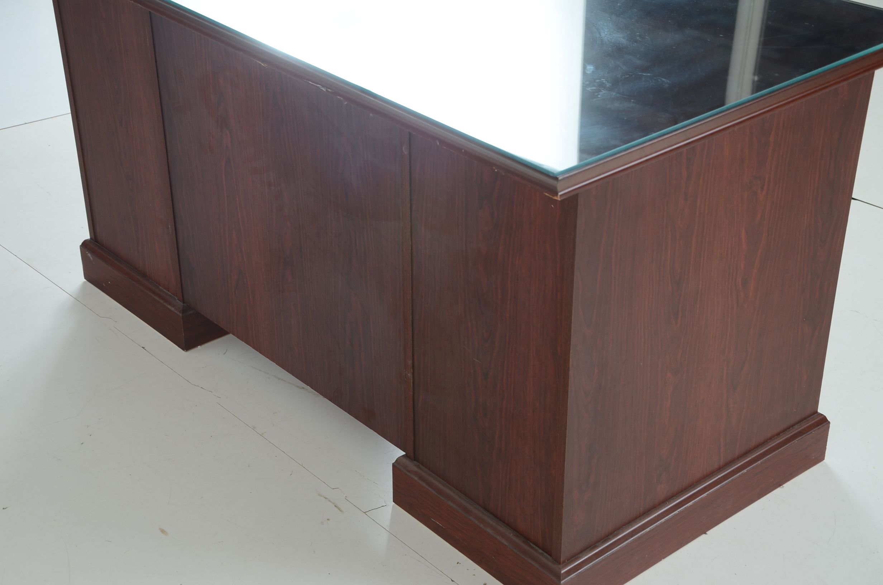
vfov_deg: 22.5
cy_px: 292
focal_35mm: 60
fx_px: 1469
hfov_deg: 33.5
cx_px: 442
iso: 125
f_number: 5.6
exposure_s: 1/80
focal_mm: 40
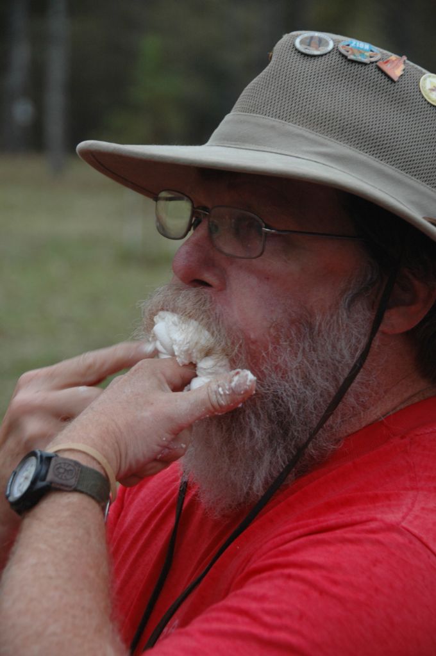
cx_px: 218
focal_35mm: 142
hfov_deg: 9.6
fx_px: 2596
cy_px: 328
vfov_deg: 14.4
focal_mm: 95
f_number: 5.3
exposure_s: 1/60
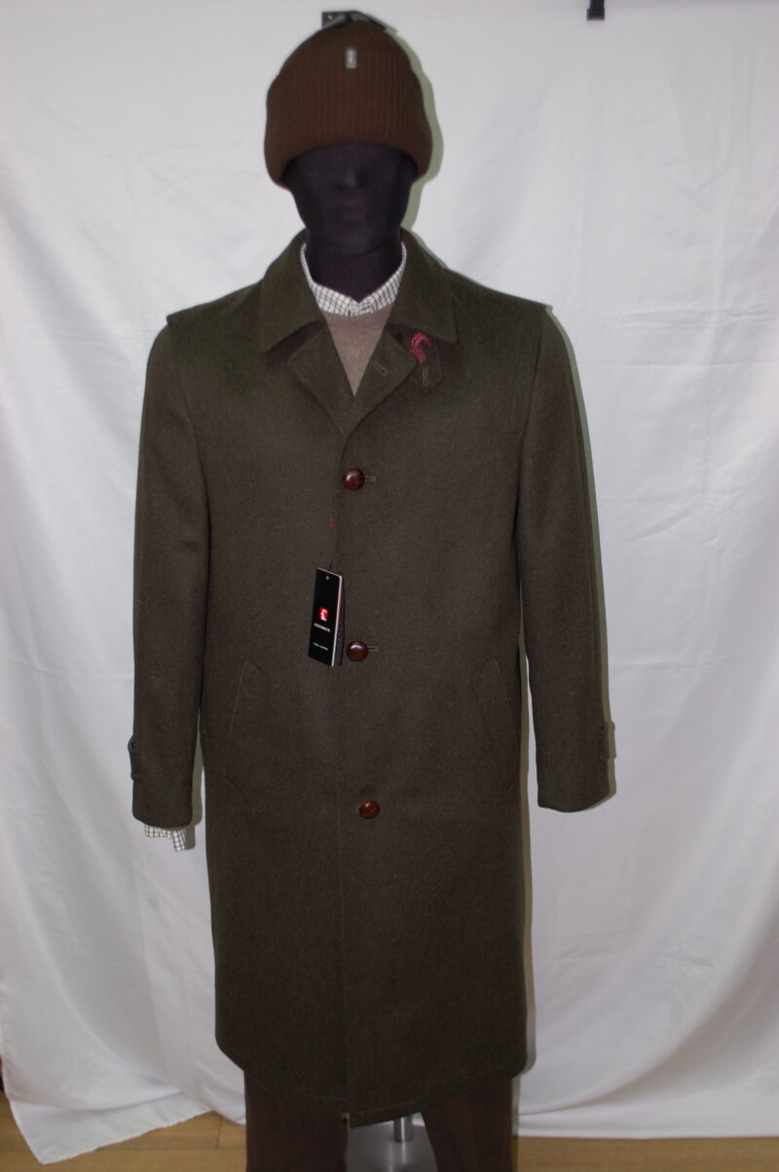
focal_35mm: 44
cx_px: 390
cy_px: 586
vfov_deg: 45.0
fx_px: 1414
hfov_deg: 30.8
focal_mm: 29
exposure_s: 1/60
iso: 400
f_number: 4.8
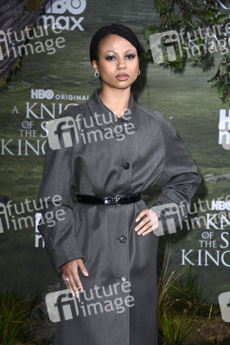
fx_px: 1008
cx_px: 115
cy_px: 172
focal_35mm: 105
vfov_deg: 19.5
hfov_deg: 13.0
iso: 640
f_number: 5.6
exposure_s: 1/250
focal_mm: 105
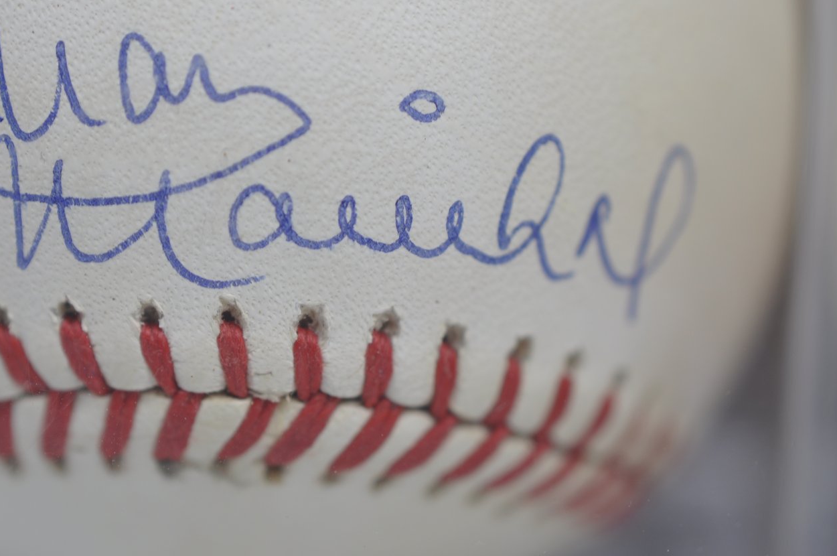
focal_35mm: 82
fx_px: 1904
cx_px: 281
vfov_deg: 16.6
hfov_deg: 24.7
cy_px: 186
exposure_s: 1/60
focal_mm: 40
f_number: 4
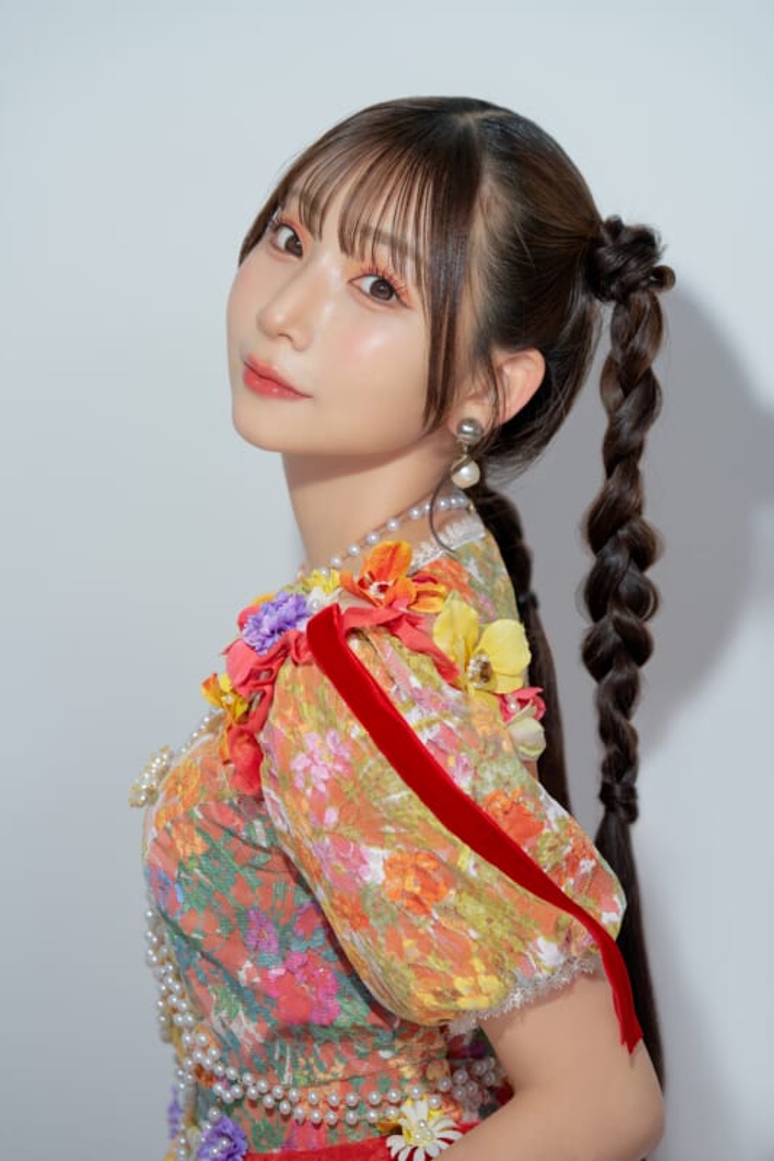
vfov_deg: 15.2
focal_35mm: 135
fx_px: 4355
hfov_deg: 10.2
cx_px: 387
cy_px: 580
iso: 100
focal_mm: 135
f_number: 3.5
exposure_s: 1/200
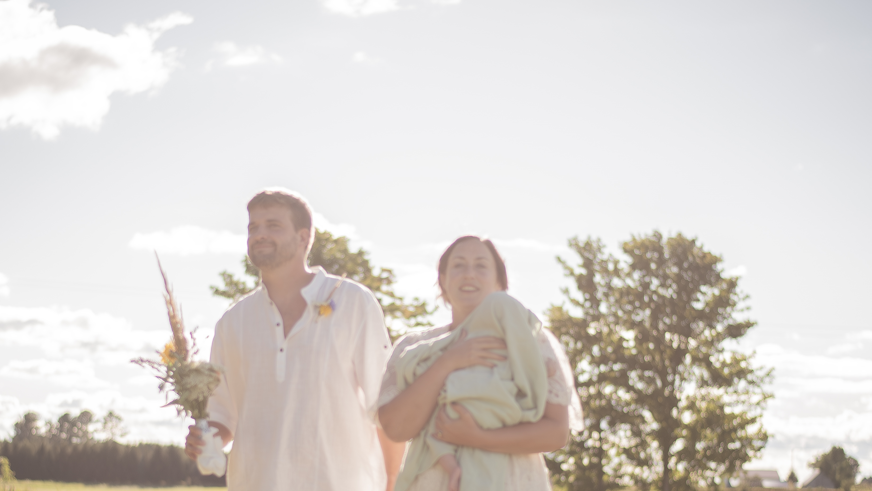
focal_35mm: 96
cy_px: 413
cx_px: 378
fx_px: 2220
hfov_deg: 22.2
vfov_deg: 12.5
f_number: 1.8
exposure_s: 1/4000
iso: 100
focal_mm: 50
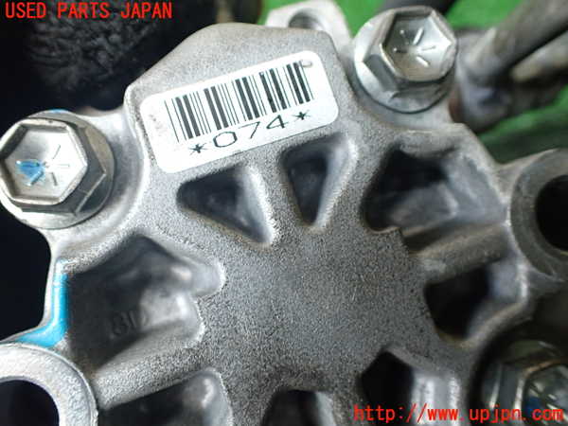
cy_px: 213
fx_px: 492
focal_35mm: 30
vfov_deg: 46.8
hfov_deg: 60.0
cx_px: 284
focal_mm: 5.4
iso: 400
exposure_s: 1/125
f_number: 2.3
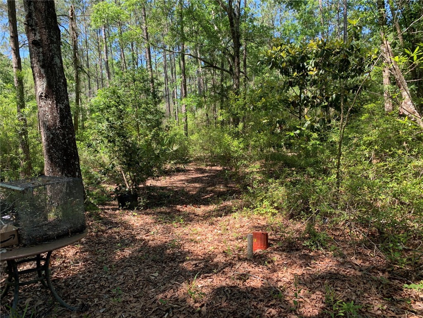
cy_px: 159
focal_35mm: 26
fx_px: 318
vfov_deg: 53.1
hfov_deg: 67.3
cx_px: 212
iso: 25
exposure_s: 1/214
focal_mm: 4.25
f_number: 1.8
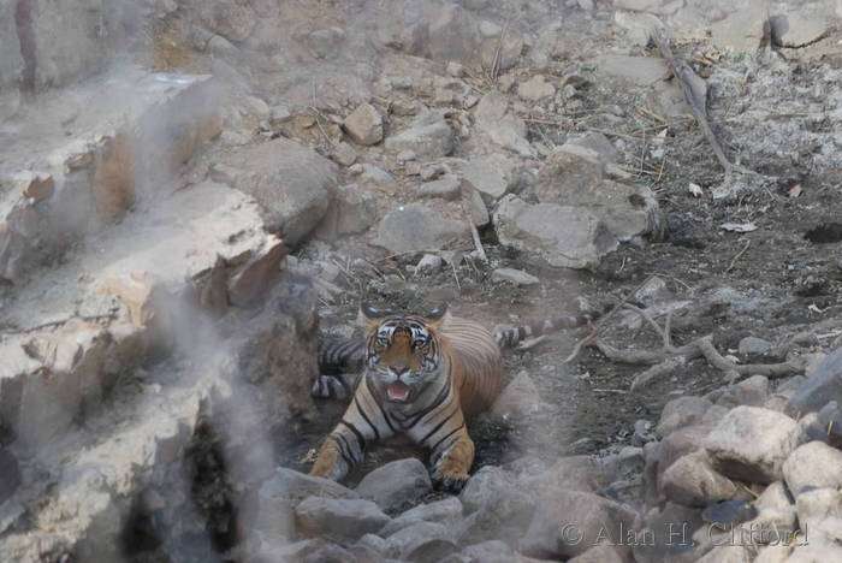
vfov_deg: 2.3
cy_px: 282
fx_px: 14045
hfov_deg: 3.4
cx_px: 421
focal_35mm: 600
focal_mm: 400
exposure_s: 1/400
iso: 720
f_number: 5.6
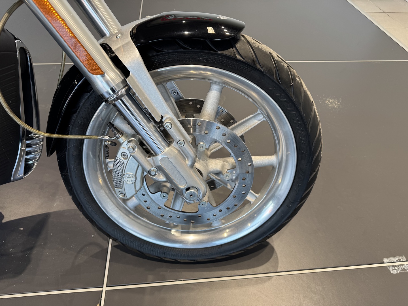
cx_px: 204
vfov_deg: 56.8
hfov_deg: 71.6
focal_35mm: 24
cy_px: 153
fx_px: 283
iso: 80
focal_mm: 6.76
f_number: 1.78
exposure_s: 1/100
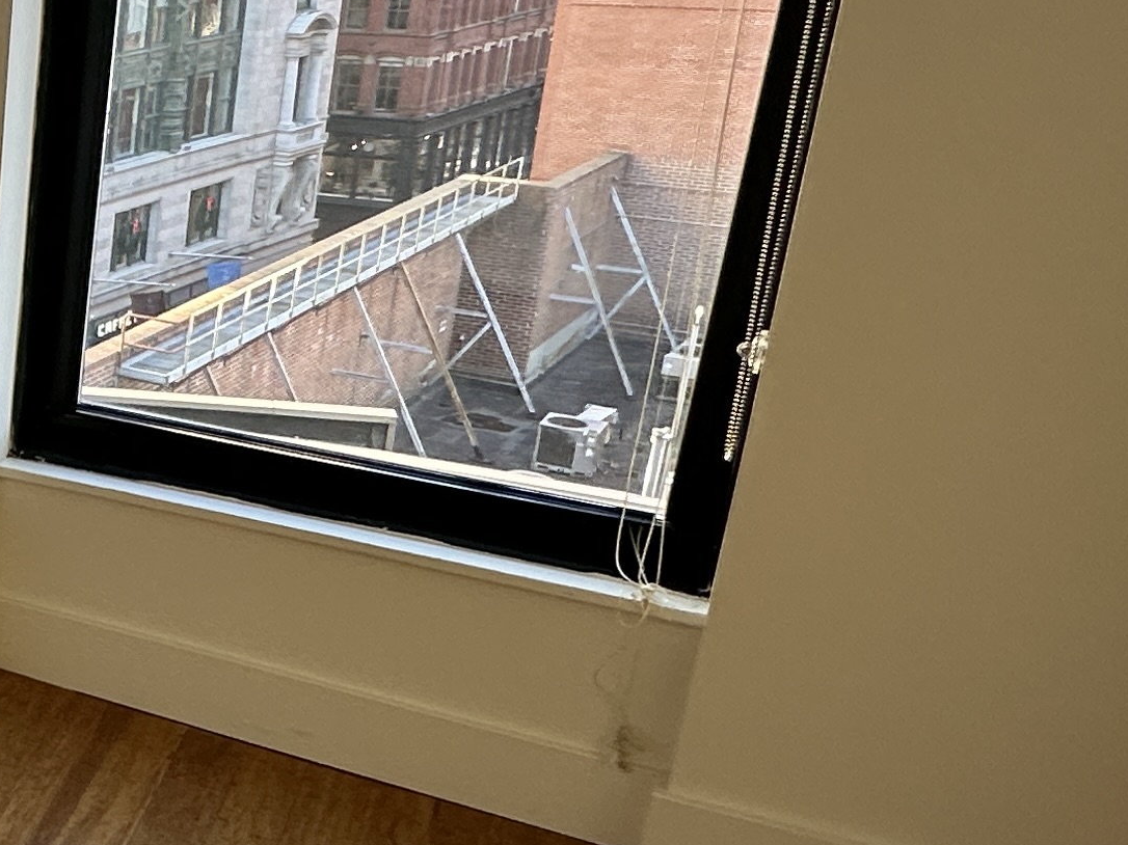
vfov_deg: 28.0
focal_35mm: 52
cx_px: -563
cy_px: 396
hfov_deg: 26.6
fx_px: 1694
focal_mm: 2.22
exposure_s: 1/99
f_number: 2.2
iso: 64
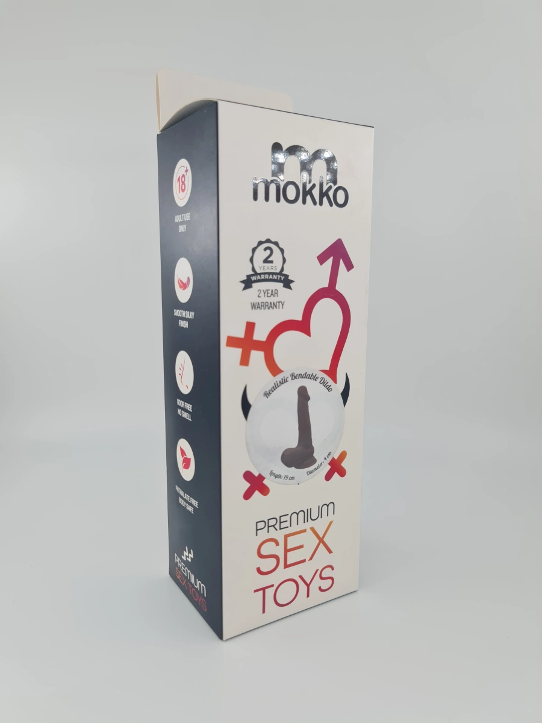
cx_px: 271
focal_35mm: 25
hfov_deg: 54.9
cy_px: 362
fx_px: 522
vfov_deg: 69.4
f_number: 1.8
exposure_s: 1/306
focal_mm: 7
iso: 50
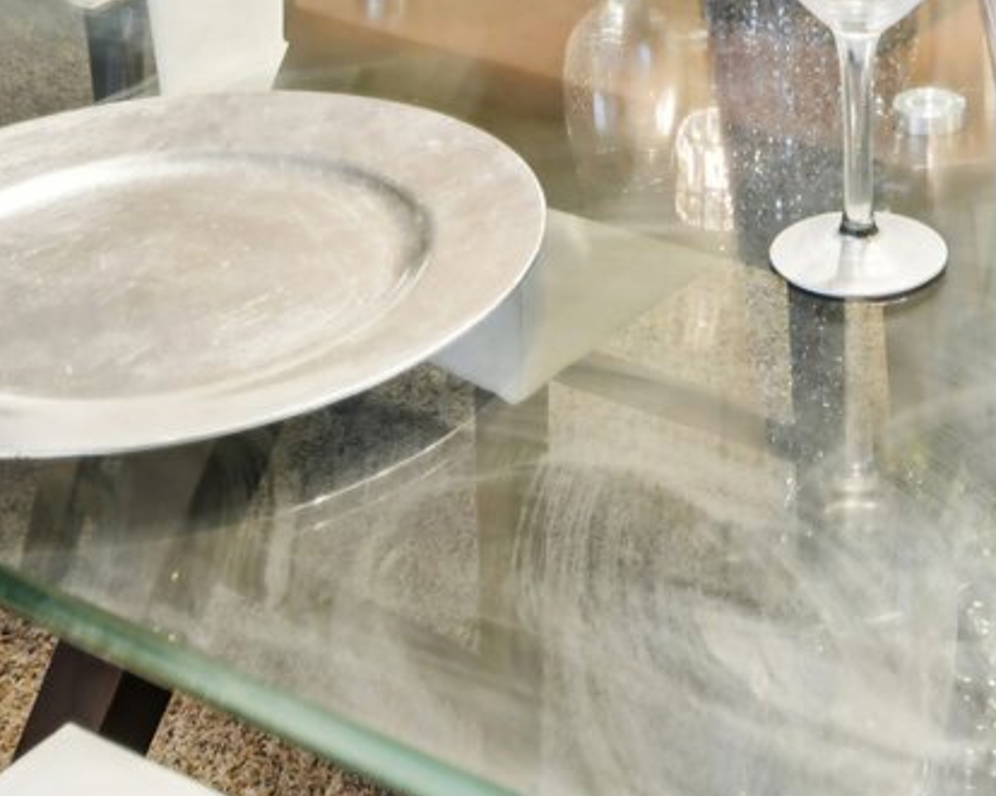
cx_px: 861
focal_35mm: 79
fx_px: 2328
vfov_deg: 15.9
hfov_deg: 23.6
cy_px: -725
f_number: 8
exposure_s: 1/4
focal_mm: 17
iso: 400
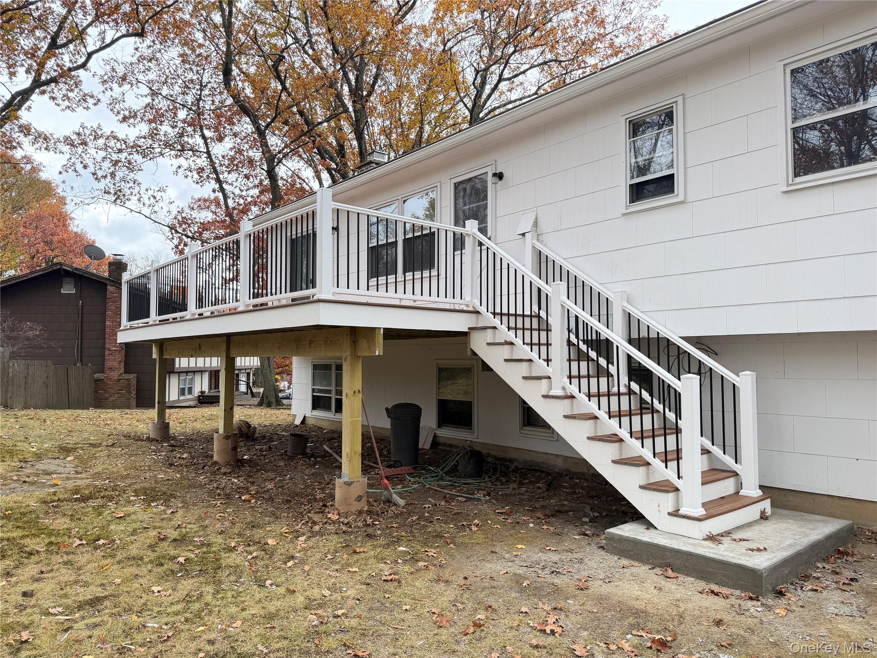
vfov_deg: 56.8
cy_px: 329
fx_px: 608
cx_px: 438
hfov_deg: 71.6
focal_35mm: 24
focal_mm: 6.76
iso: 80
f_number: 1.78
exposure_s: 1/329
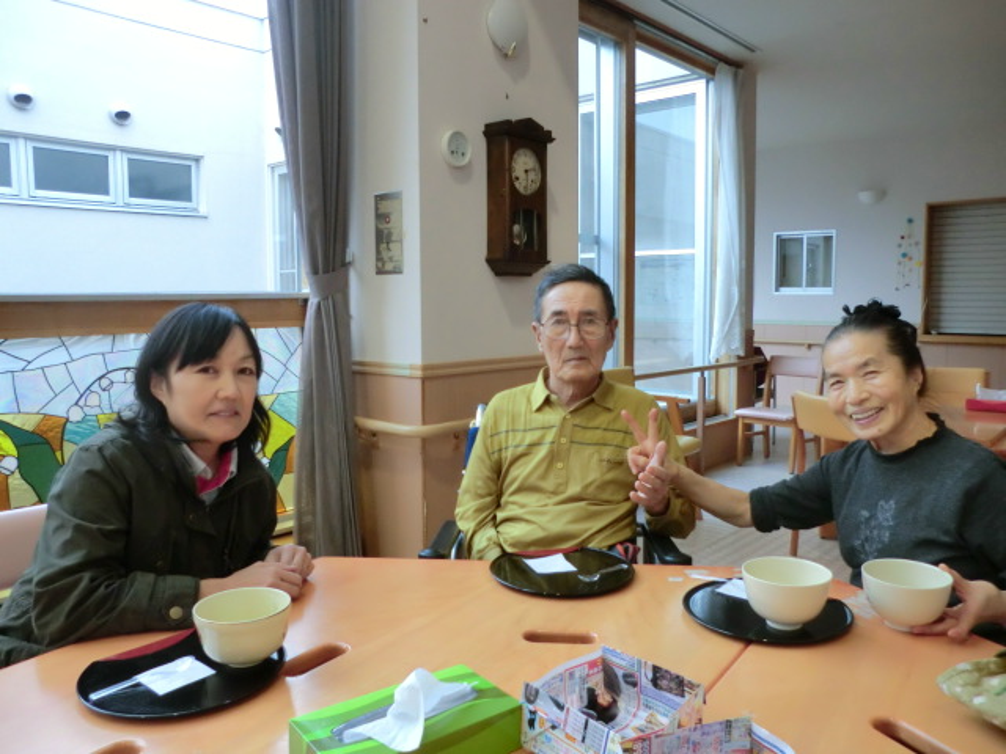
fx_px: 785
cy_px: 377
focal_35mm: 27
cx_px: 503
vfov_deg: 51.4
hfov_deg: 65.3
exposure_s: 1/60
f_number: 3.2
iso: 200
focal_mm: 4.9
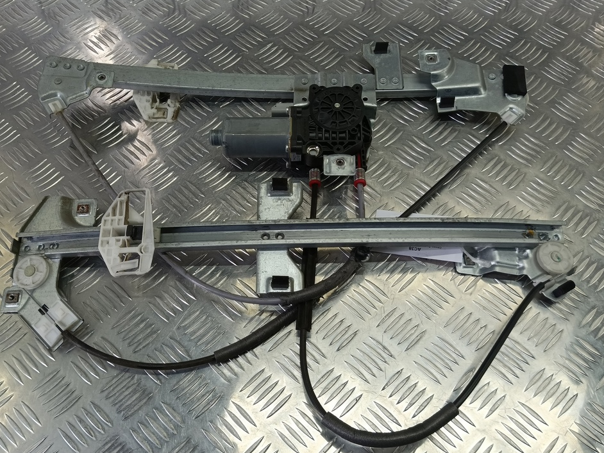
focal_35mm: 25
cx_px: 287
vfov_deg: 54.8
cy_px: 243
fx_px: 436
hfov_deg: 69.3
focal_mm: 4.11
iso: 146
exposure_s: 1/100
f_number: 1.6
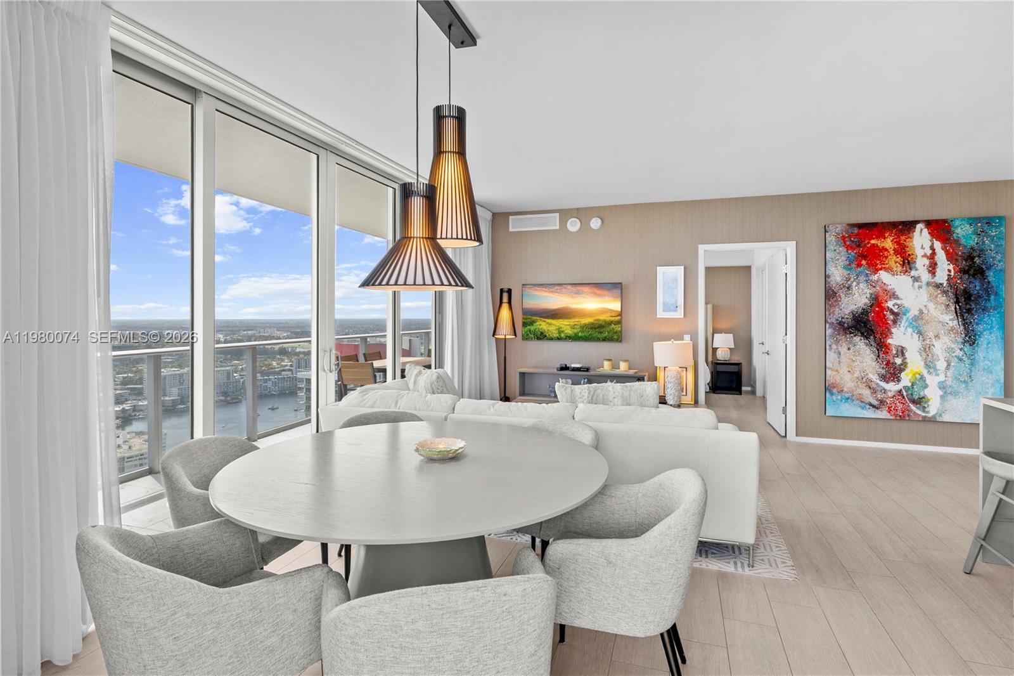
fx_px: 507
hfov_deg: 90.0
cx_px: 507
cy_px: 338
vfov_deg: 67.4
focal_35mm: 18
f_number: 7.1
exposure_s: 1/15
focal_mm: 12
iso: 100
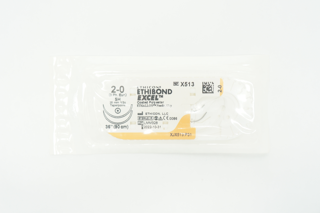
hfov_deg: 49.6
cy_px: 106
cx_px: 160
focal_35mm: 39
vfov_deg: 34.1
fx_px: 346
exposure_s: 1/60
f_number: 4.5
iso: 400
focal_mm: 26
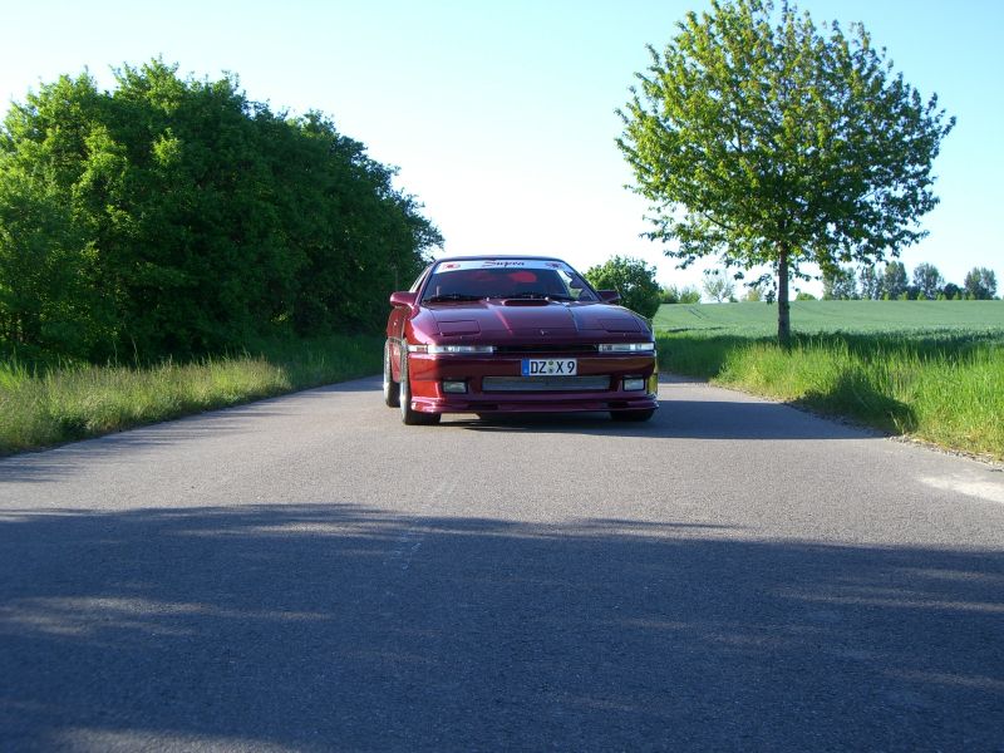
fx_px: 1363
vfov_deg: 30.9
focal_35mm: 47
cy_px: 376
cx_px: 502
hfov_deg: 40.4
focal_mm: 7.6
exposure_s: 1/160
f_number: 4.8
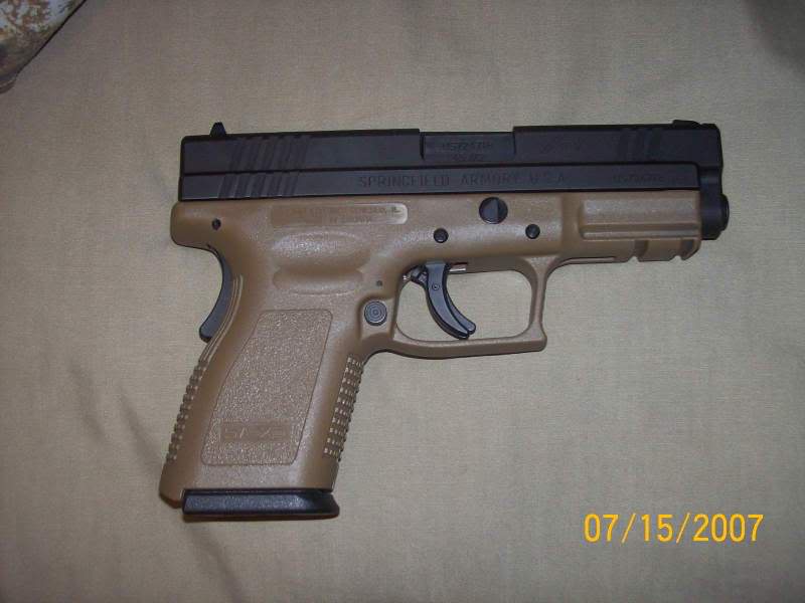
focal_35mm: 45
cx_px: 402
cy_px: 302
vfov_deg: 32.2
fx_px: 1046
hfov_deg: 42.1
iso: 80
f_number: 3
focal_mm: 7.6
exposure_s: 1/73.1
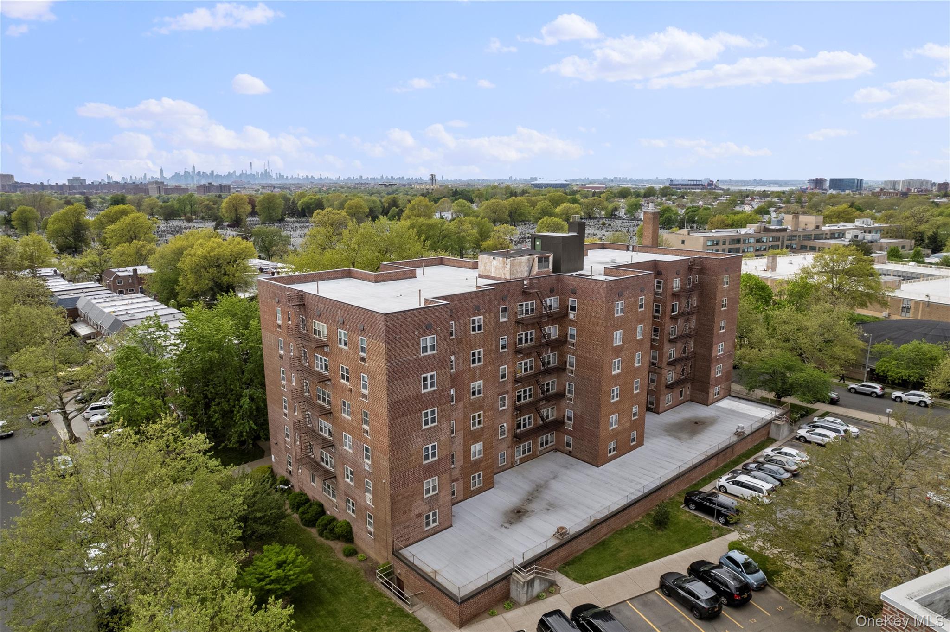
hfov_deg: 78.6
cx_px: 475
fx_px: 580
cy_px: 316
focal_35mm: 22
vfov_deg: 57.2
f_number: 2.8
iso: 110
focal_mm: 8.38
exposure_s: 1/180
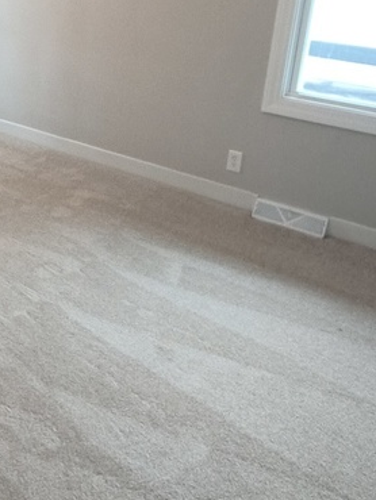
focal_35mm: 35
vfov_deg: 51.3
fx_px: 506
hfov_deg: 38.7
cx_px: 58
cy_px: 154
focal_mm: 1.83
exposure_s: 1/24
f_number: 2
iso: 1246
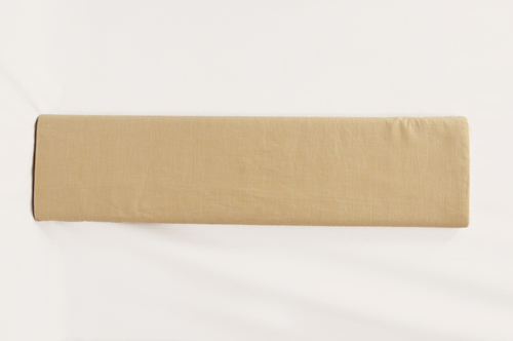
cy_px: 170
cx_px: 256
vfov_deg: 39.9
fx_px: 470
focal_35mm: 33
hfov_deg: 57.3
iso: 400
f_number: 10
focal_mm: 22
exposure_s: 1/10
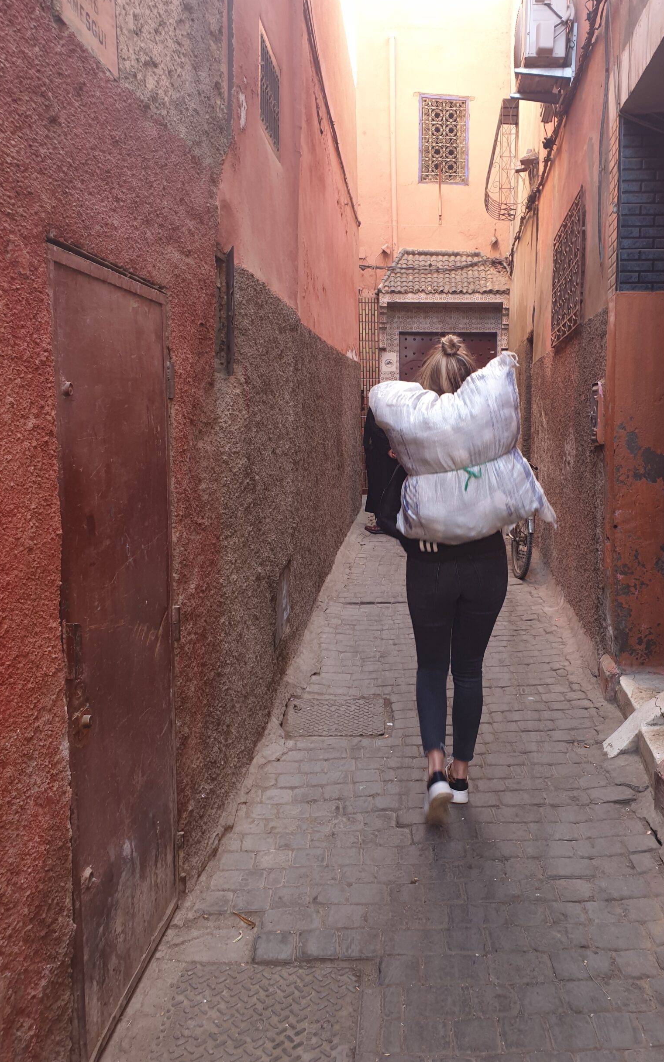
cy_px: 507
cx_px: 415
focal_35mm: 29
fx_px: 840
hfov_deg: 42.8
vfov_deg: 64.6
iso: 50
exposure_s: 1/50
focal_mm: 4.3
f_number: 2.4
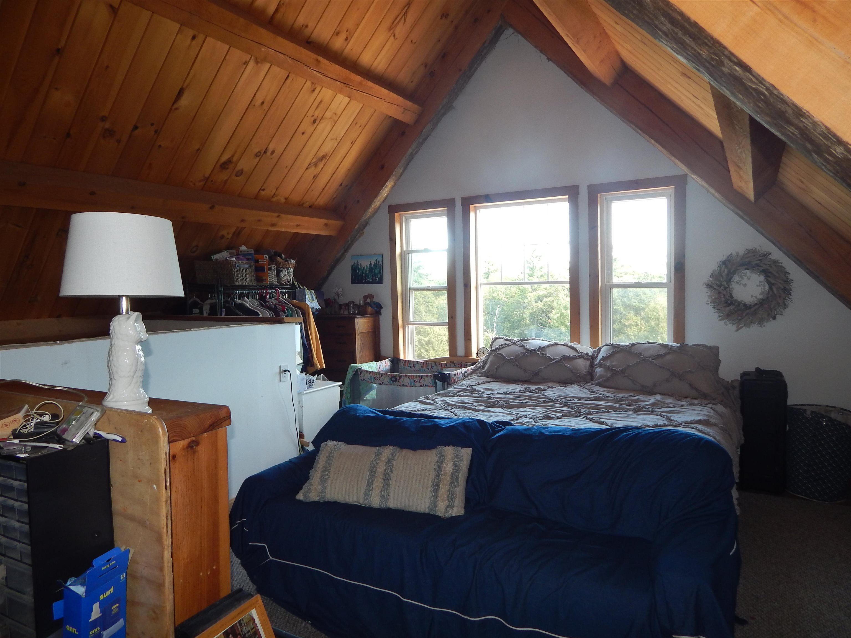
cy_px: 319
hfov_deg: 73.9
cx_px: 426
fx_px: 565
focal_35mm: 23
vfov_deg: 58.9
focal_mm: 4
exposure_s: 1/30
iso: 125
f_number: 3
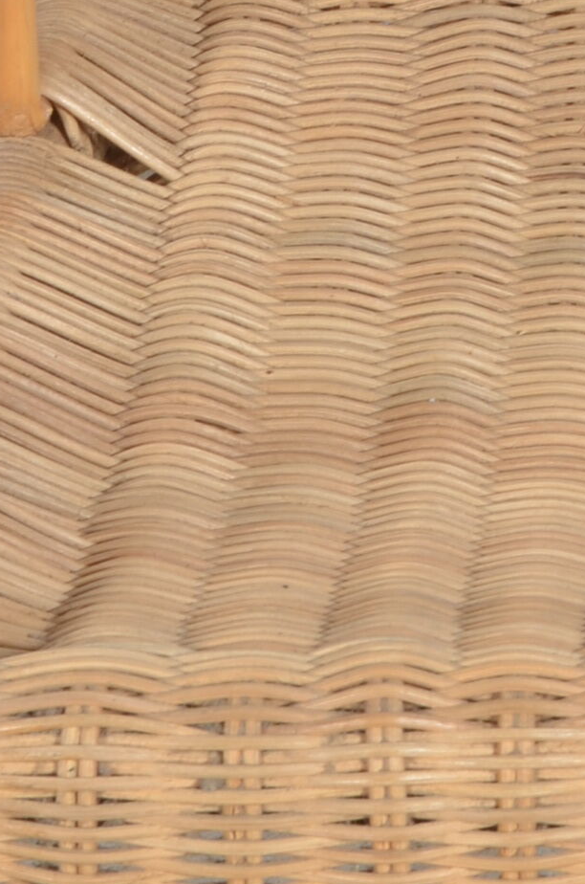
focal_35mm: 300
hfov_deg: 4.5
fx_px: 7345
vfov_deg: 6.8
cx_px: 826
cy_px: -281
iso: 100
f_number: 11
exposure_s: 1/125
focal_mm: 50
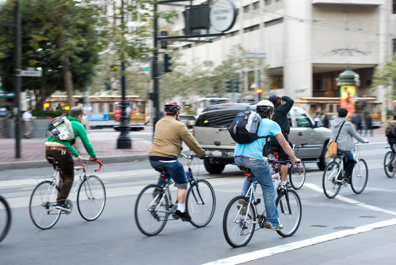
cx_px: 198
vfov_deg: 18.2
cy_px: 132
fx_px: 826
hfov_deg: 27.0
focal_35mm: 75
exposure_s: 1/40
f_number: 3.5
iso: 200
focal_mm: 50
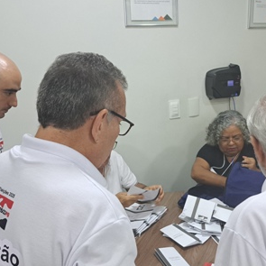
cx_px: 185
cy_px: 152
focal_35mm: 46
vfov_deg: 36.7
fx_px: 400
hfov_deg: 36.3
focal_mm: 5.23
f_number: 1.8
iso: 320
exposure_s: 1/60
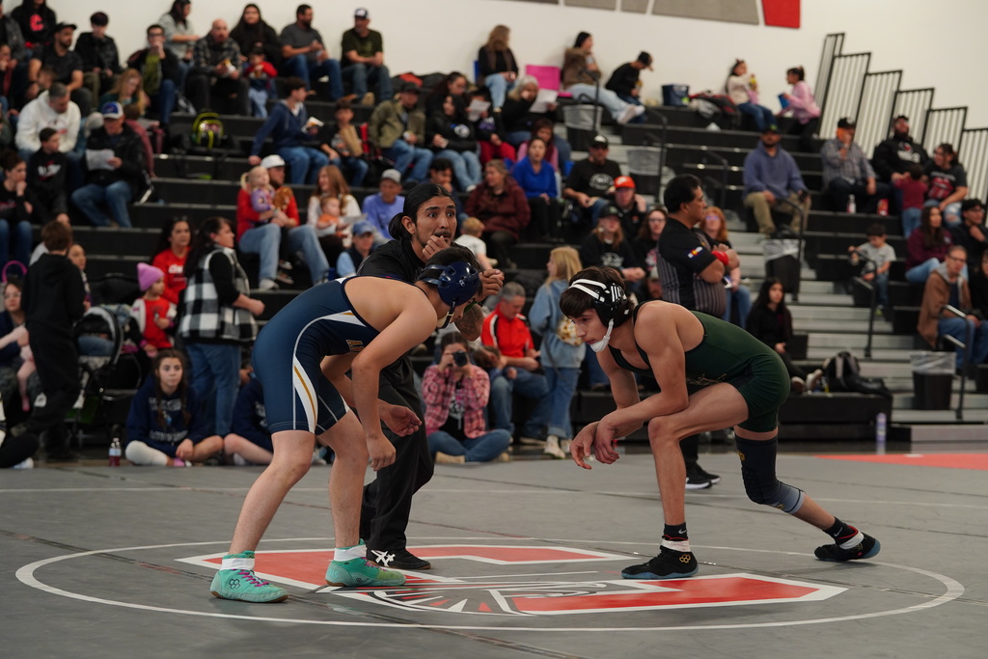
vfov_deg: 15.9
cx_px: 494
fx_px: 2360
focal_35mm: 86
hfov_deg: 23.6
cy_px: 330
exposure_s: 1/160
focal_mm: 86
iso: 1250
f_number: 4
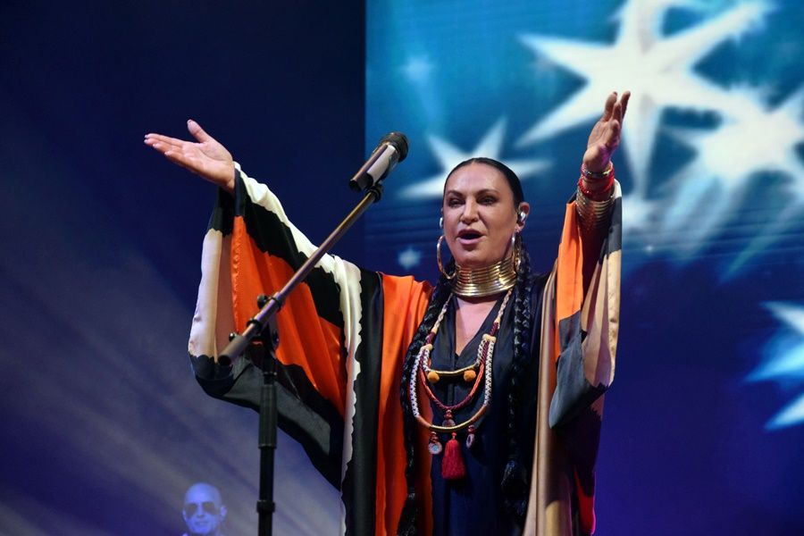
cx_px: 402
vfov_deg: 11.4
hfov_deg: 17.1
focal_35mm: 120
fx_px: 2680
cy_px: 268
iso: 1100
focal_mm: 80
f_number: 5.3
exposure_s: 1/100
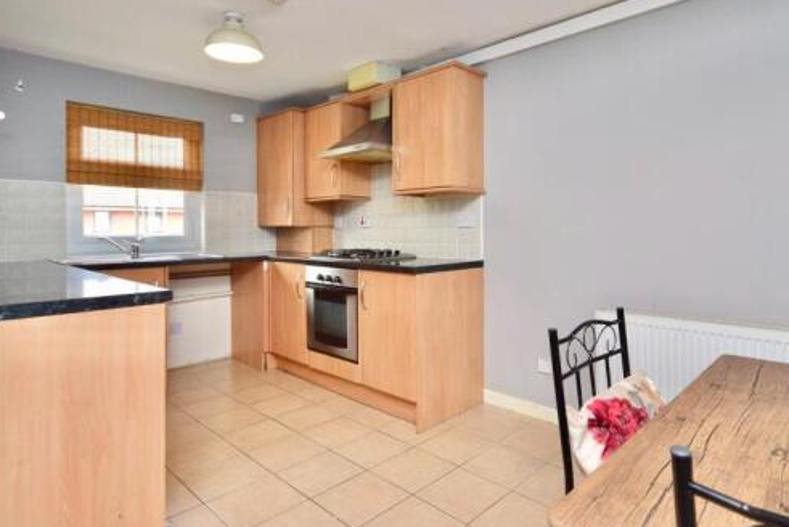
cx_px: 454
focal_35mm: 20
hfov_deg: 83.4
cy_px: 231
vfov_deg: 61.8
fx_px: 439
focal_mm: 10
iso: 800
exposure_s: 1/60
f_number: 5.6
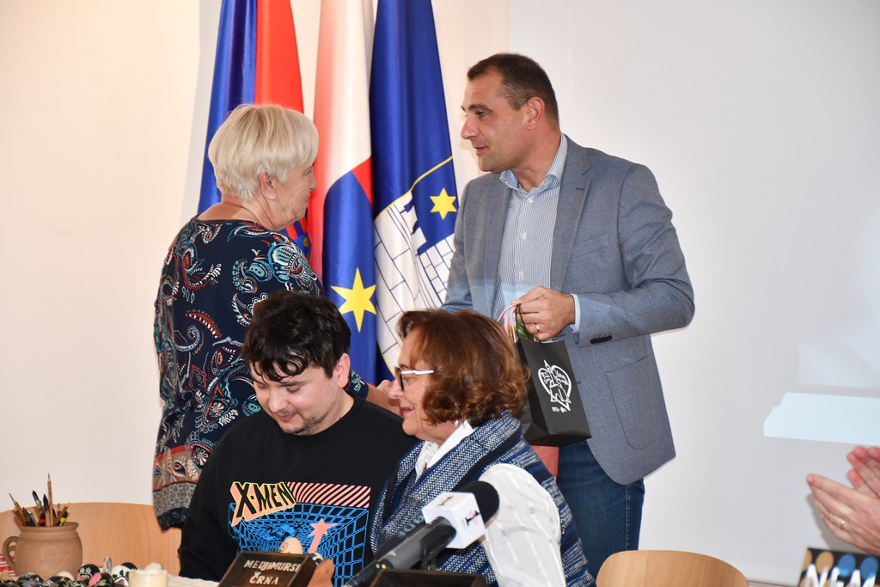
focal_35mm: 135
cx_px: 440
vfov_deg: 10.2
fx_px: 3300
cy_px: 294
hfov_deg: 15.2
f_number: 5.3
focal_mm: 90
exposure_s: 1/60
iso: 720
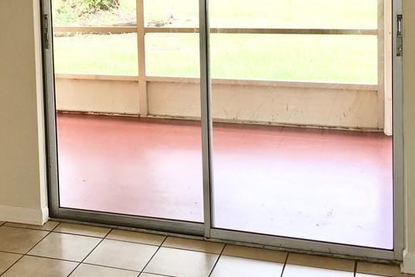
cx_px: 95
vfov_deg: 21.6
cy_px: 11
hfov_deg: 32.1
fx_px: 704
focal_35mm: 61
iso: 25
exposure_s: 1/60
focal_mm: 4.15
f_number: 2.2
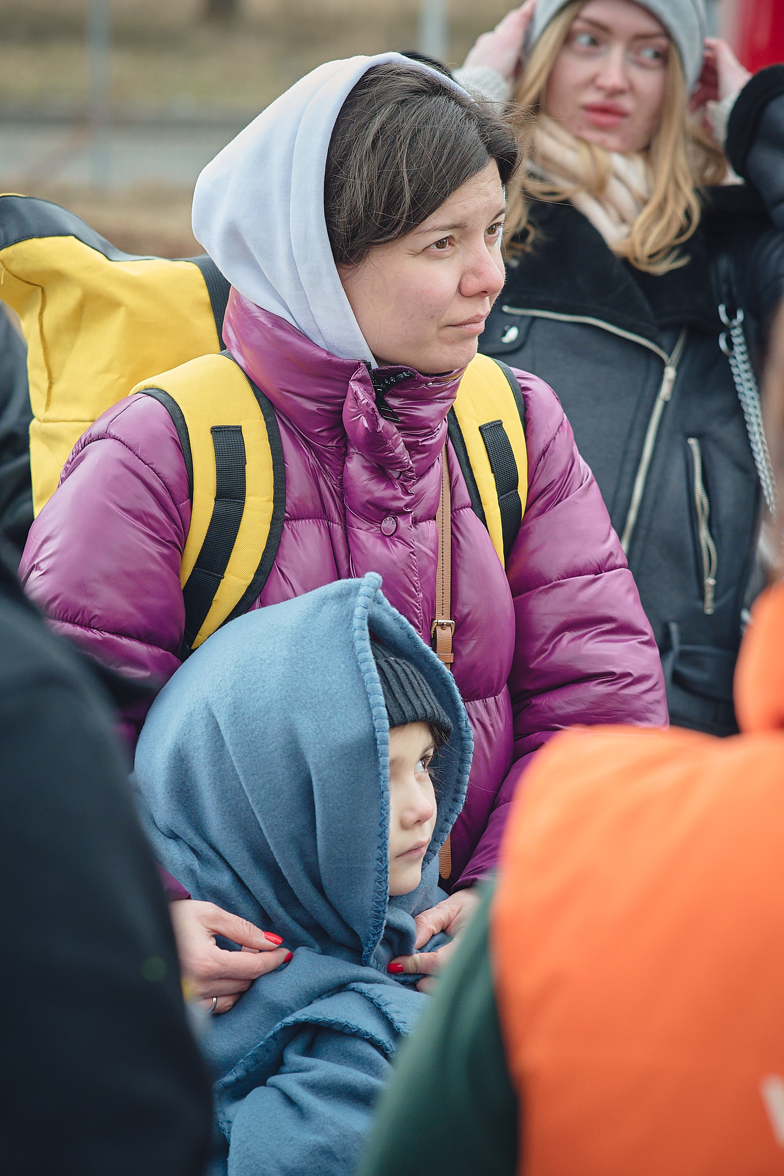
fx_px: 4148
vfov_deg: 16.1
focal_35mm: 127
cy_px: 588
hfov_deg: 10.8
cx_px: 392
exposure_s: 1/500
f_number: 2.8
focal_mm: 85
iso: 800
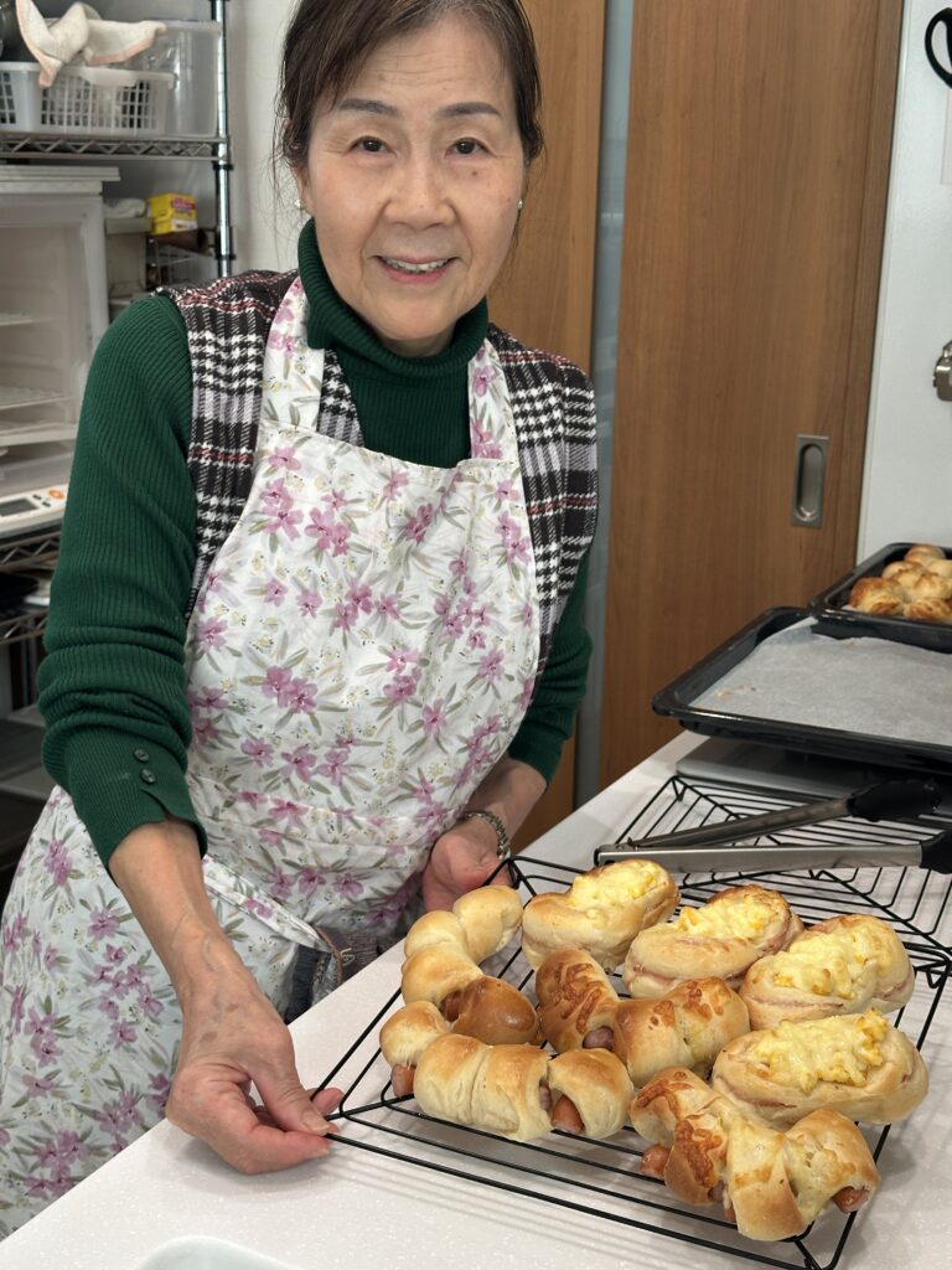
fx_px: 1760
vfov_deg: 39.7
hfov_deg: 30.3
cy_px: 635
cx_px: 476
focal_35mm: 48
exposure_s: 1/60
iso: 100
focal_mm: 6.86
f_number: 1.78
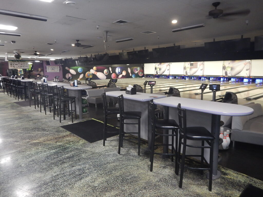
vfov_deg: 56.8
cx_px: 132
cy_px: 98
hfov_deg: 71.6
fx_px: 182
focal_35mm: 24
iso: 400
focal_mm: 4.3
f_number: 2.8
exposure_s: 1/13
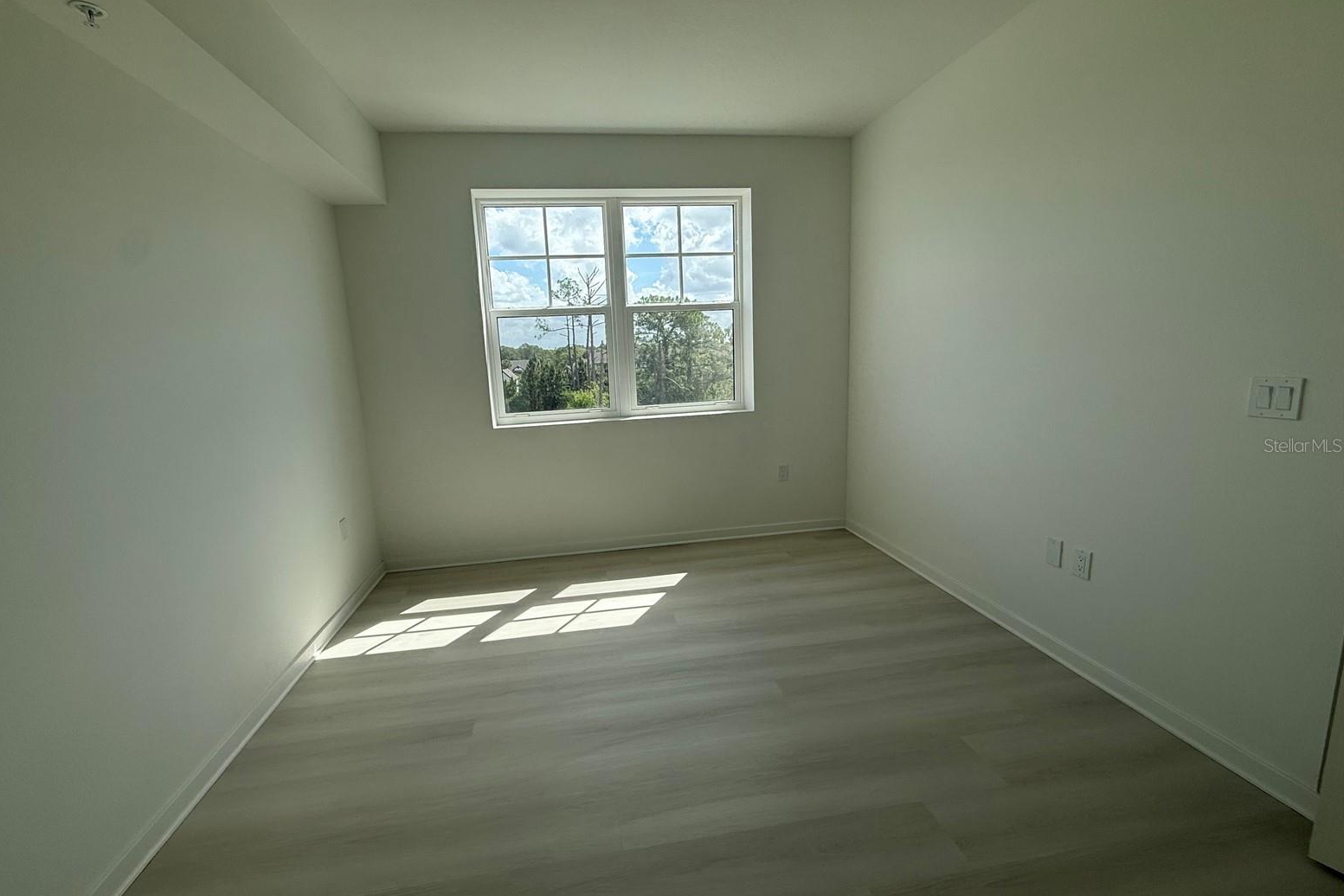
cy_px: 445
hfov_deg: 100.4
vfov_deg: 77.3
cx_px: 653
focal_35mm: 15
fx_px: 560
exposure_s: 1/864
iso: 50
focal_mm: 2.22
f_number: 2.2
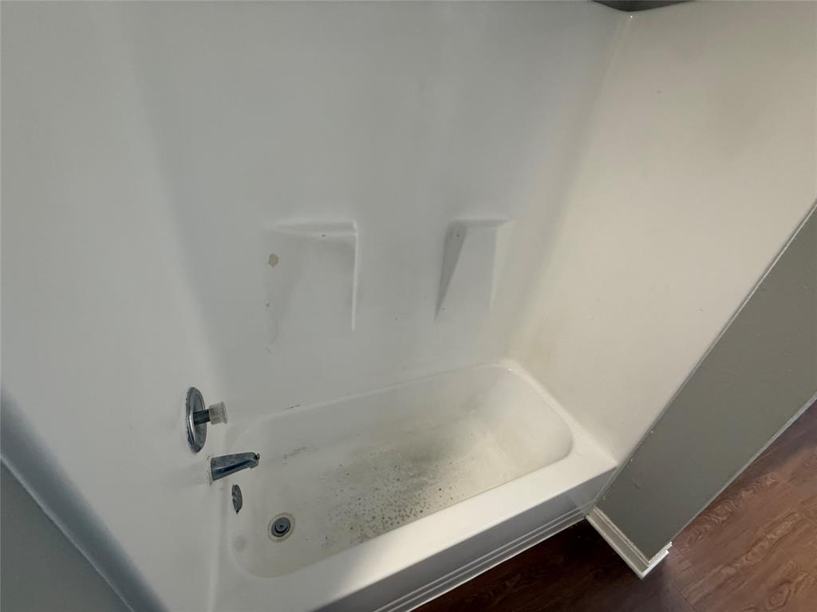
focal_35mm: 14
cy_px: 306
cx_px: 408
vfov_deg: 85.7
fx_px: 330
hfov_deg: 102.1
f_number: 2.2
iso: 250
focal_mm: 2.22
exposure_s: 1/60
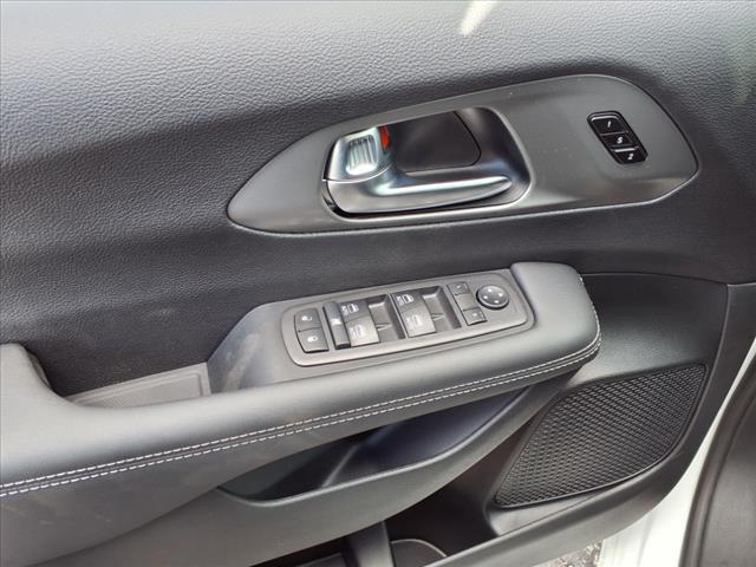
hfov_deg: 65.3
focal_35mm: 27
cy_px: 284
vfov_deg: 51.4
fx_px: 590
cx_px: 378
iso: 40
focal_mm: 3.58
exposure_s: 1/100
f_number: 1.9
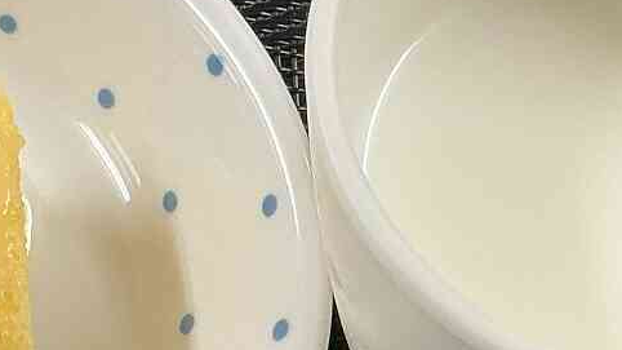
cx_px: 80
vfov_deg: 9.1
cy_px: 434
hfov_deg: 16.2
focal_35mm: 131
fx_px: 2160
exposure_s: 1/60
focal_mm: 3
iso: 50
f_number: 1.8
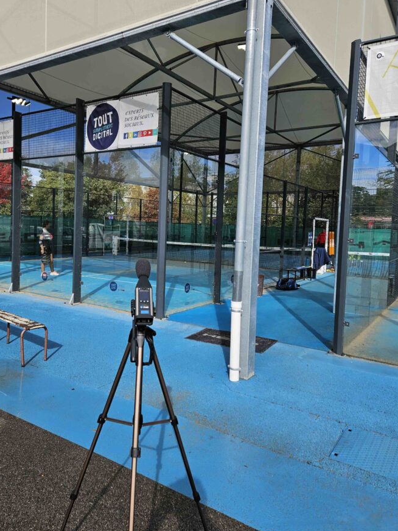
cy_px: 246
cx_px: 171
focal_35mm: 27
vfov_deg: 65.2
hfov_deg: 51.2
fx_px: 414
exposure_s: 1/1372
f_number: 1.8
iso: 25
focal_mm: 5.4
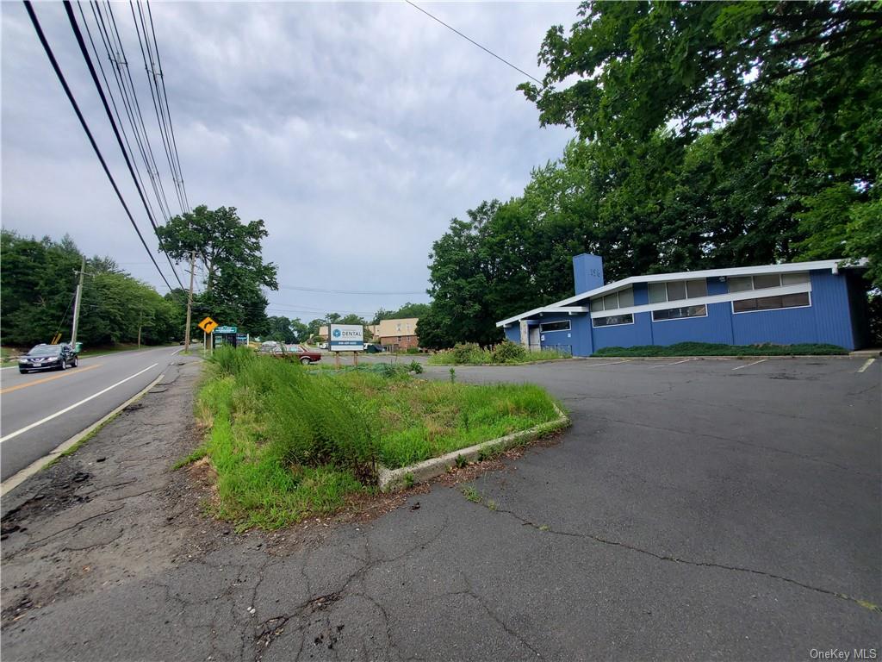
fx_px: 331
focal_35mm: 13
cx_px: 441
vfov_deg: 89.9
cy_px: 331
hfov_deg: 106.2
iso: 50
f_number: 2.2
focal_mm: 1.8
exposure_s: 1/485
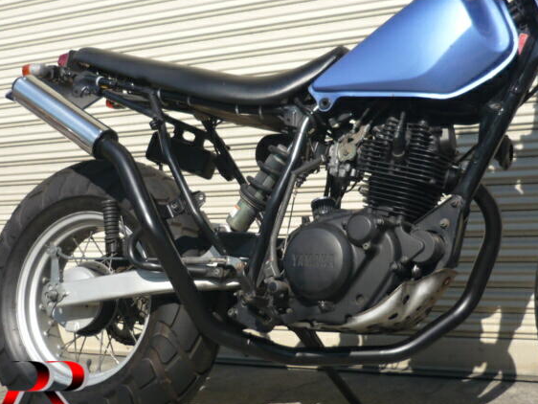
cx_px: 287
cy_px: 215
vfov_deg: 22.3
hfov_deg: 29.4
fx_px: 1026
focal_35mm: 66
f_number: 8
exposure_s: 1/200
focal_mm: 6
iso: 100
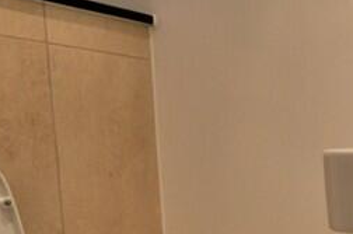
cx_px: 503
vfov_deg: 21.3
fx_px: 597
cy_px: 242
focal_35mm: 61
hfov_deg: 26.0
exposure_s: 1/60
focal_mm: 10
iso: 500
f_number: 3.5
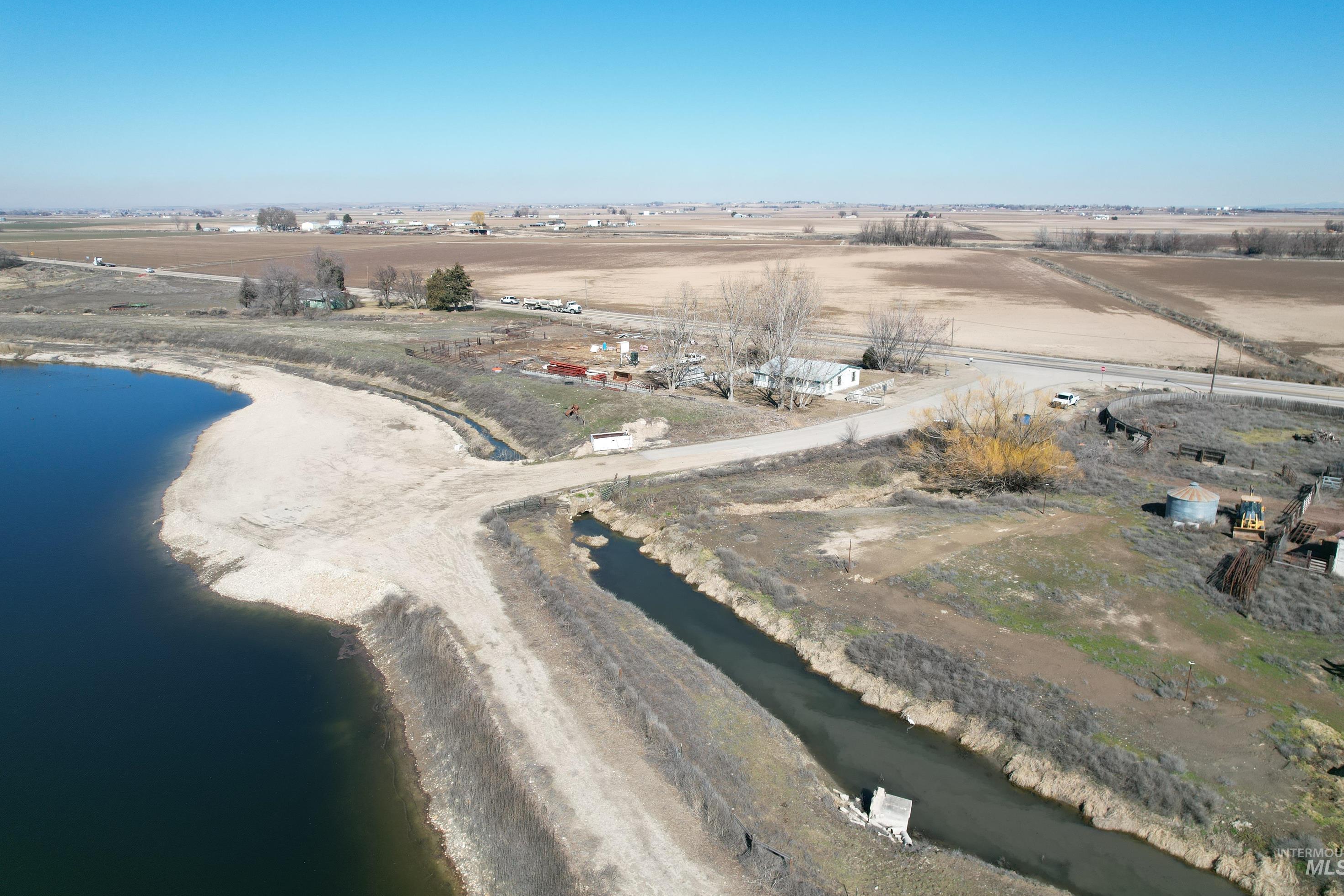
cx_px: 680
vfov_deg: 55.1
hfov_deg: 76.1
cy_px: 432
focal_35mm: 23
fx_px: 859
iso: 100
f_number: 2.8
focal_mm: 8.38
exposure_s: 1/1600
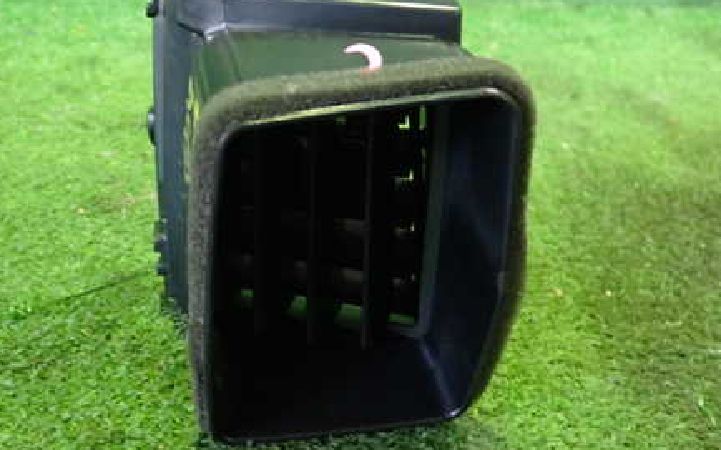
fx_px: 864
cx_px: 274
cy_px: 166
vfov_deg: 29.1
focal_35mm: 44
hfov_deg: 44.9
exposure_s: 1/25
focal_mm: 5.4
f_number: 2.3
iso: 800
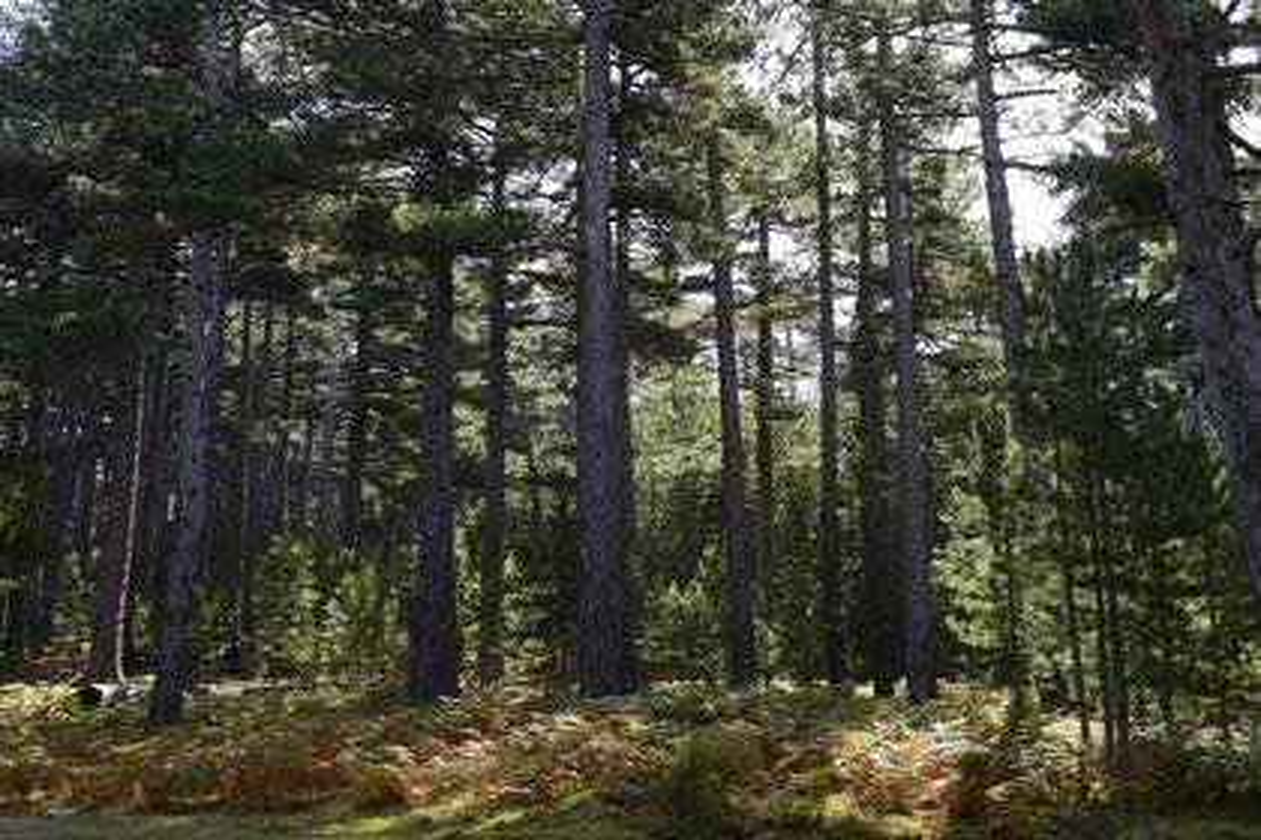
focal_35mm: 48
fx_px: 1681
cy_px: 420
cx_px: 630
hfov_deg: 41.1
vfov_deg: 28.1
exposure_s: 1/250
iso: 400
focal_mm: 48
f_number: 7.1
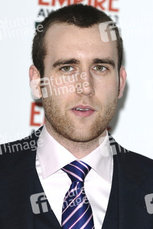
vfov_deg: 8.3
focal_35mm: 248
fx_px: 1576
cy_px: 114
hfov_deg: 5.6
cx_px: 76
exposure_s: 1/200
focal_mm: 165
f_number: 4.5
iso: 200
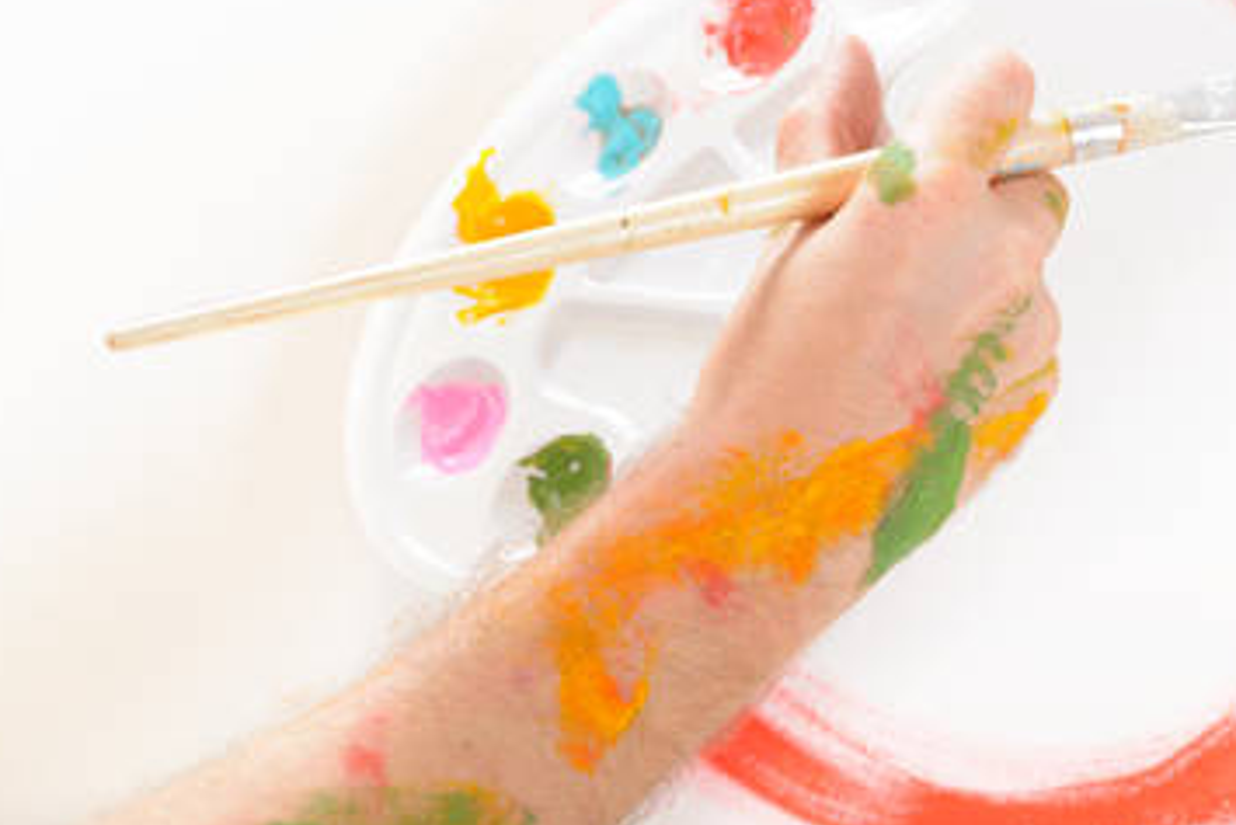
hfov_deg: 12.0
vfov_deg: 8.0
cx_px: 731
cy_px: 362
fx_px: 5873
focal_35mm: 171
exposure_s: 1/200
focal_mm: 135
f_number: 6.3
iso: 160
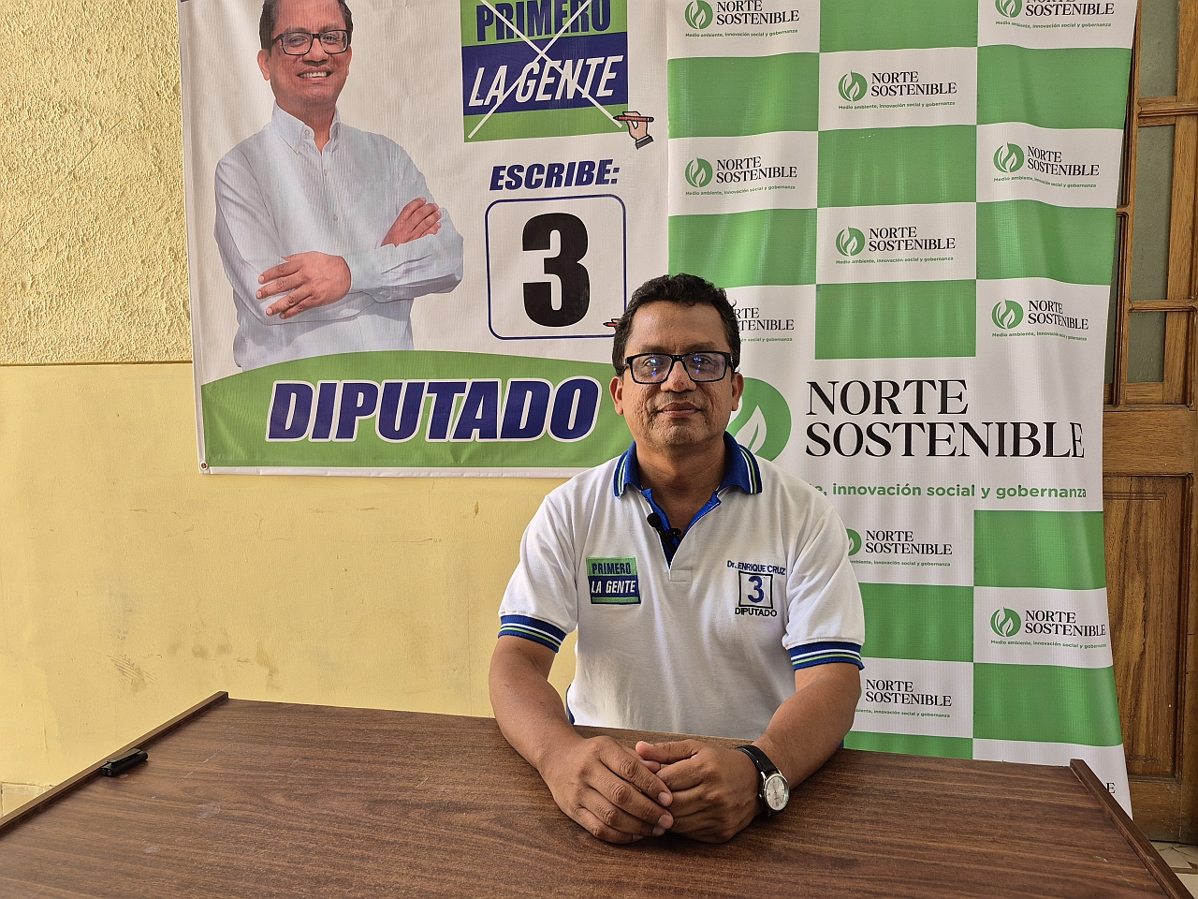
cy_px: 450
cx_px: 599
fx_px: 796
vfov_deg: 58.9
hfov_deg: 73.9
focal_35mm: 23
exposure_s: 1/120
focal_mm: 5.4
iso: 125
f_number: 1.8
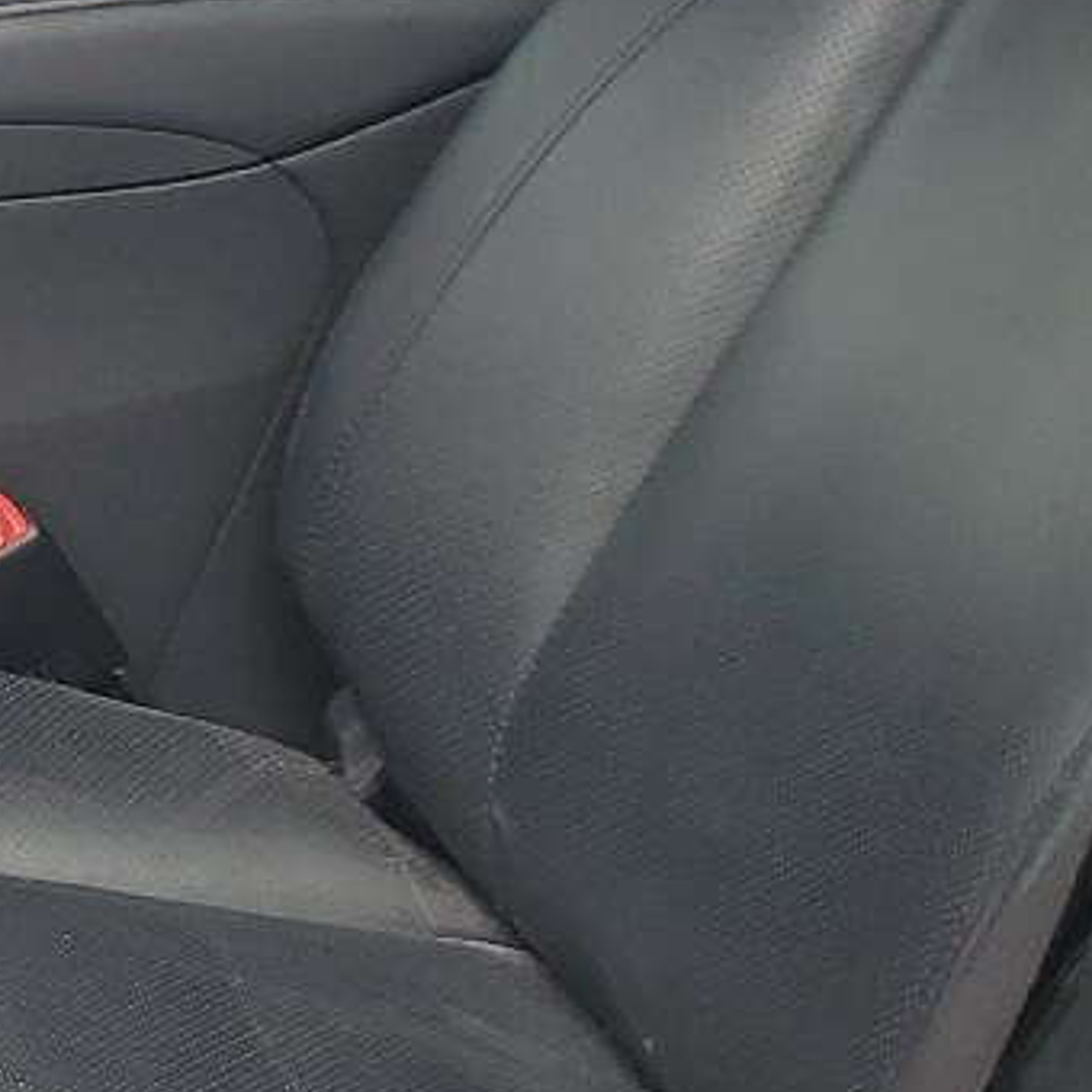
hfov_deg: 14.4
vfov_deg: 16.0
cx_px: -797
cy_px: 212
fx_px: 3855
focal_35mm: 108
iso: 50
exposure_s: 1/909
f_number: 1.5
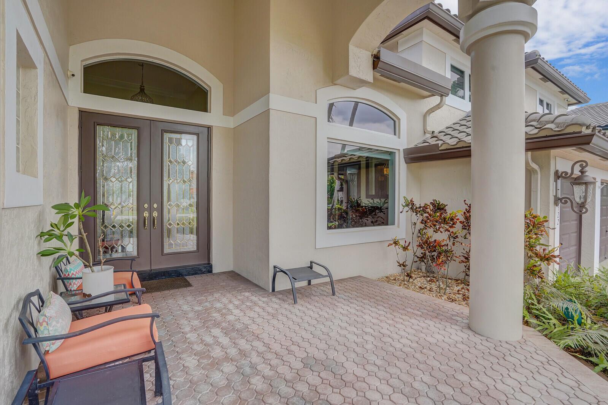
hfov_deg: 96.7
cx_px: 304
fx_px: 270
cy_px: 202
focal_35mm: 16
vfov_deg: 73.8
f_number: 8
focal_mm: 16
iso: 800
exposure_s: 1/200
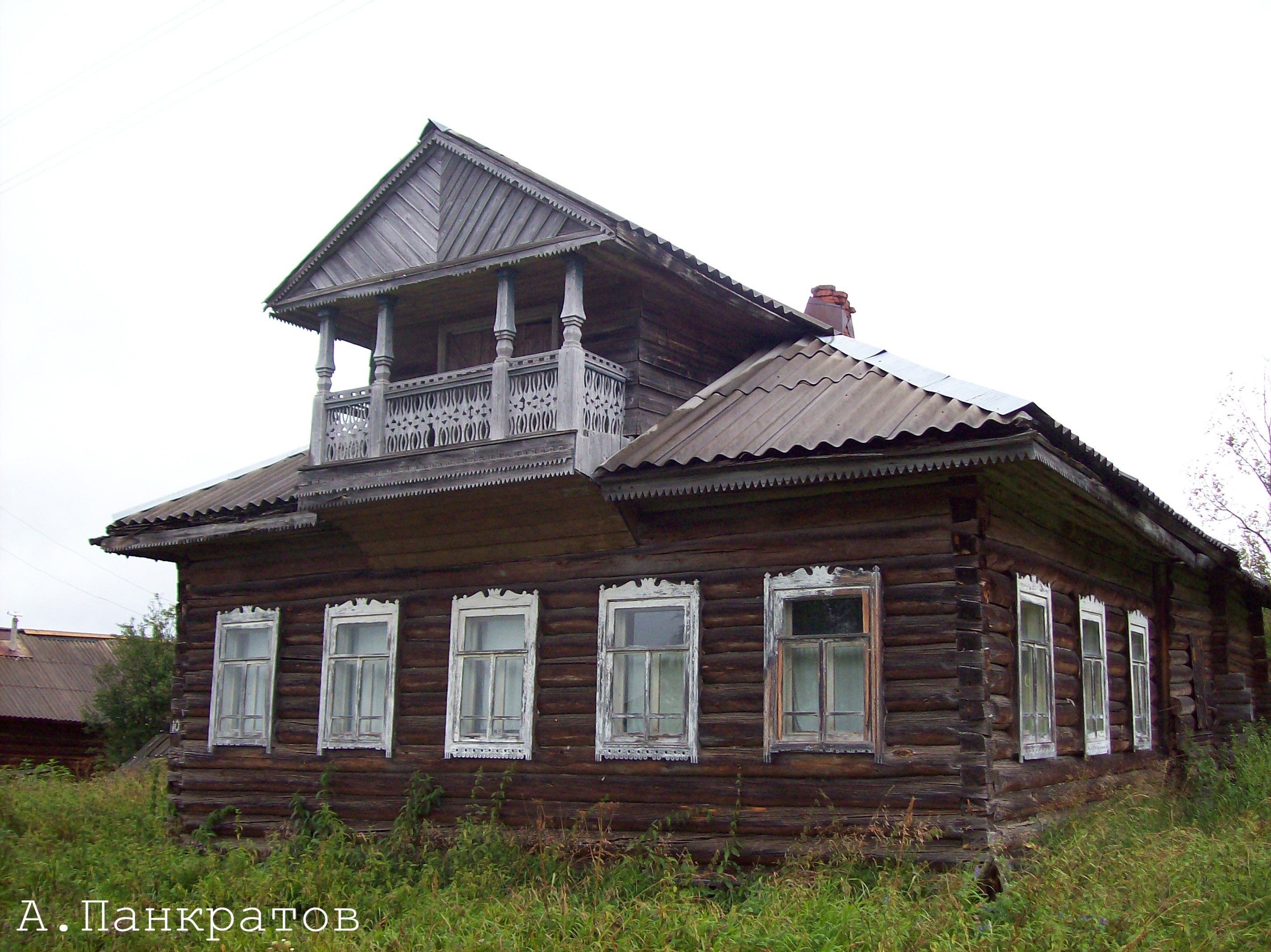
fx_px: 1321
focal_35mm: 36
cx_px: 636
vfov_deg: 39.6
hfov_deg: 51.4
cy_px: 476
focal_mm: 6
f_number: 2.7
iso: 80
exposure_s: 1/275
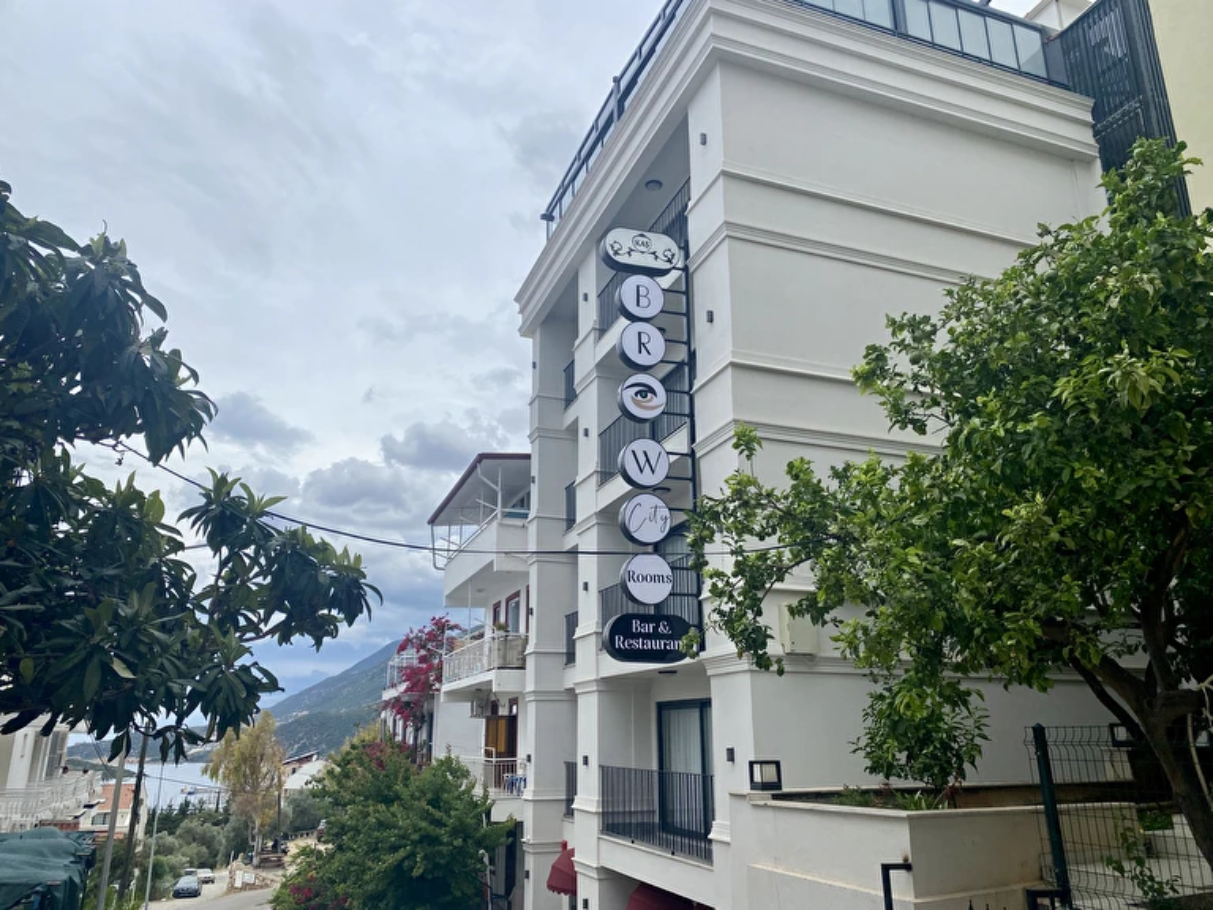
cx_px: 606
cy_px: 455
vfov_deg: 53.1
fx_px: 911
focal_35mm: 26
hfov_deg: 67.3
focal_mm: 4.25
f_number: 1.8
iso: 32
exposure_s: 1/6061
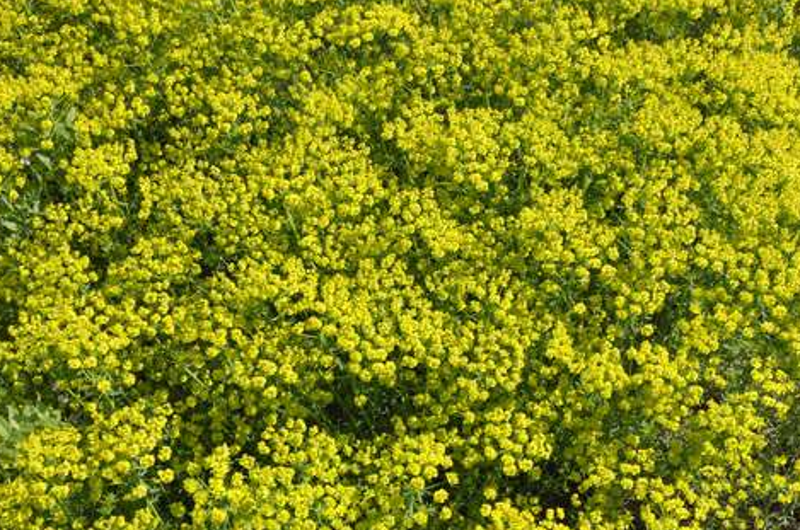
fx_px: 1420
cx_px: 416
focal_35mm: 64
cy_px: 268
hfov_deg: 31.5
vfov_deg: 21.2
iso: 320
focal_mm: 40
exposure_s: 1/160
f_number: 14
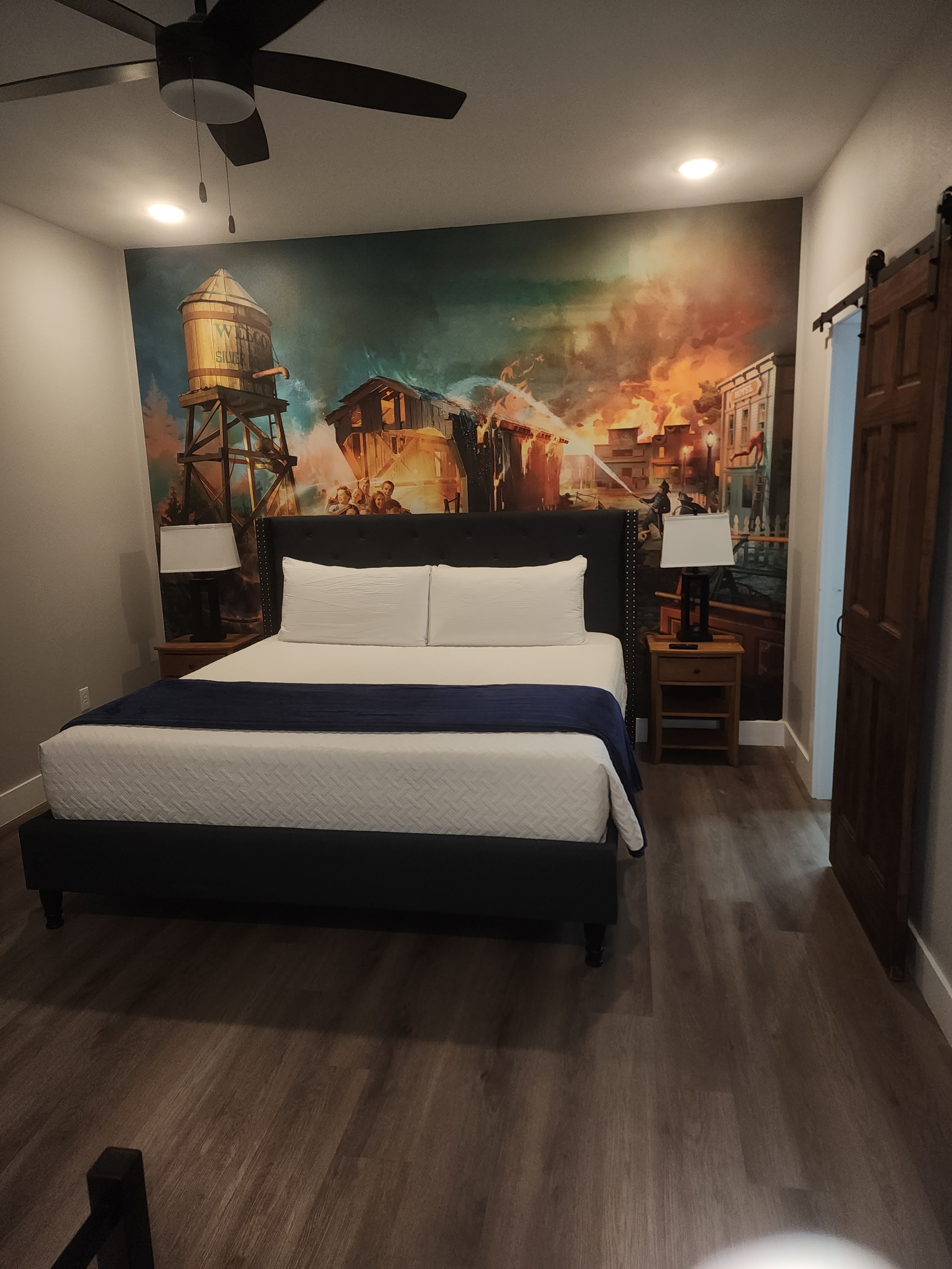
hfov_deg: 58.9
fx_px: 843
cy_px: 634
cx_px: 476
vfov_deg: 73.9
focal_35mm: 23
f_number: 1.8
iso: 100
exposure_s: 1/24
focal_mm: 6.4
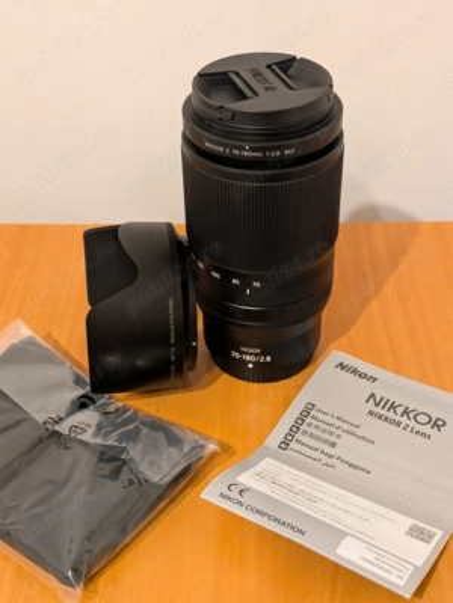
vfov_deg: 37.5
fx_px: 890
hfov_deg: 28.6
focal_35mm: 51
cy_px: 302
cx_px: 226
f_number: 1.89
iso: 599
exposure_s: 1/25
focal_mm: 5.43
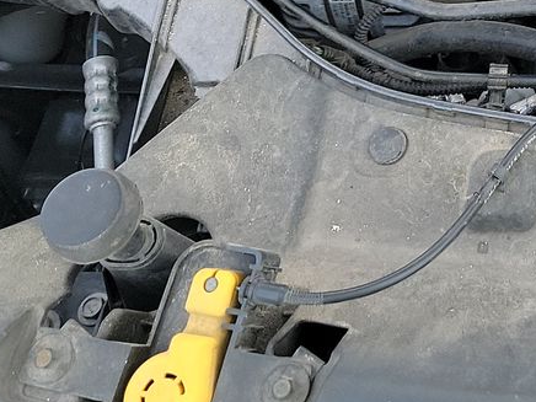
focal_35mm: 88
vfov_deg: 15.3
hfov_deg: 18.9
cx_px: 856
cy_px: -234
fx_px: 1363
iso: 66
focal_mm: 6.7
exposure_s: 1/119
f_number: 1.8
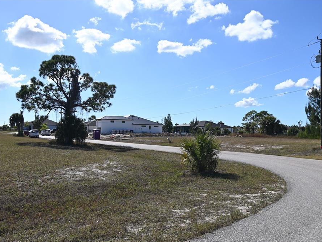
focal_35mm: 33
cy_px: 122
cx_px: 139
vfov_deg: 42.9
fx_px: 307
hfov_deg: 55.2
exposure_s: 1/500
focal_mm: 20
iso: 100
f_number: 8
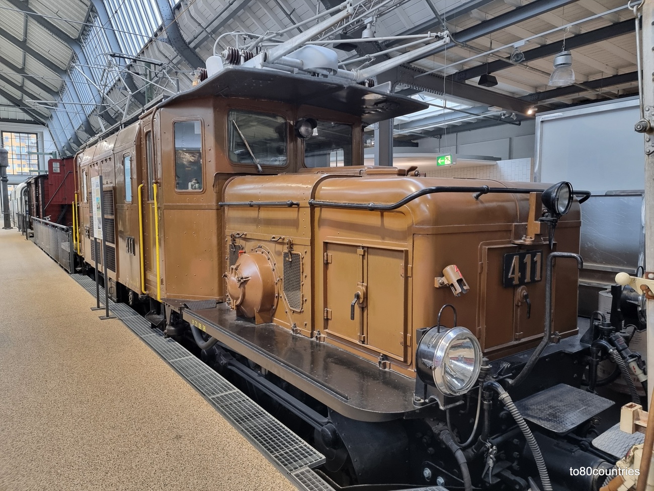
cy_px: 246
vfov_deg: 56.8
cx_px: 327
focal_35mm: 24
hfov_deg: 71.6
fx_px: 453
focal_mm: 6.7
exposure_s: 1/100
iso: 320
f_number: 1.8
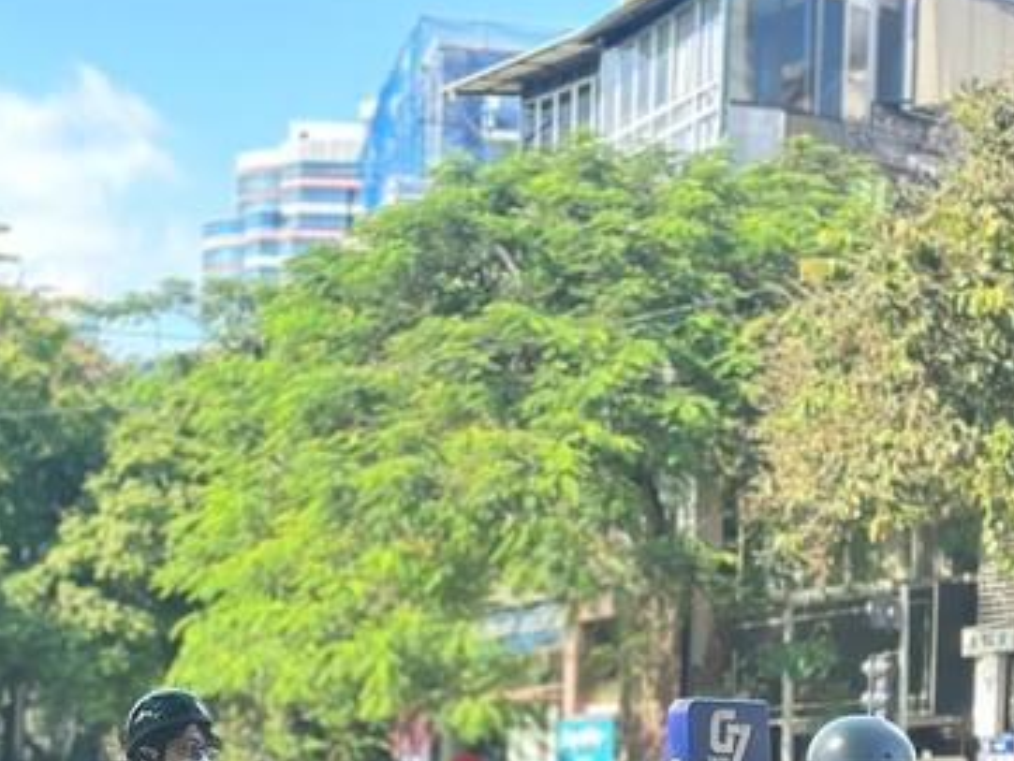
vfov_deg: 13.3
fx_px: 3194
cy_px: 821
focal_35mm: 109
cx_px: 607
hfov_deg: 18.0
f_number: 1.78
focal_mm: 6.86
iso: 80
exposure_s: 1/962
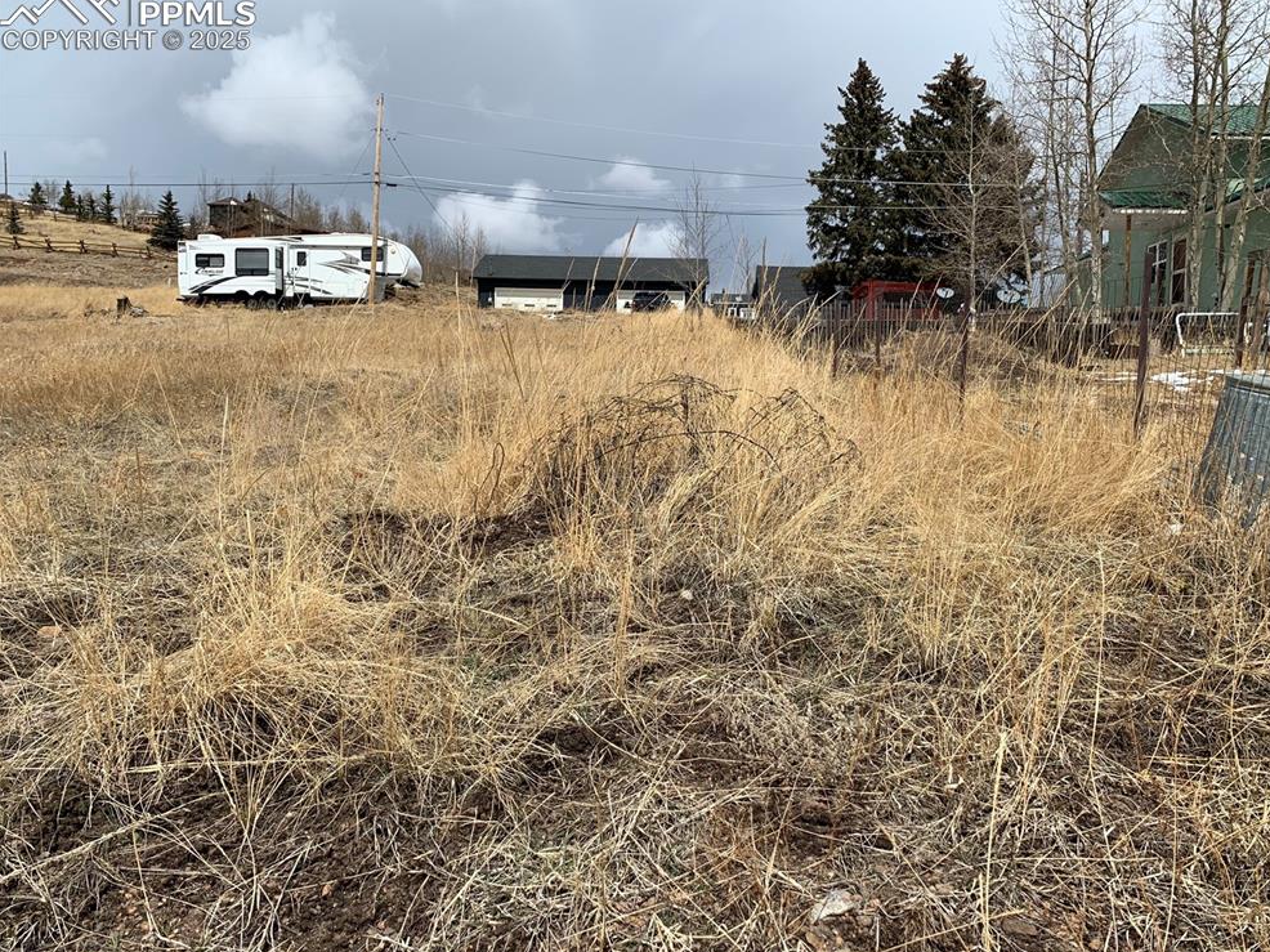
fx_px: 990
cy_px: 472
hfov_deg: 65.3
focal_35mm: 27
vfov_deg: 51.3
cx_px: 657
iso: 25
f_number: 1.8
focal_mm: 4.25
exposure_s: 1/4464
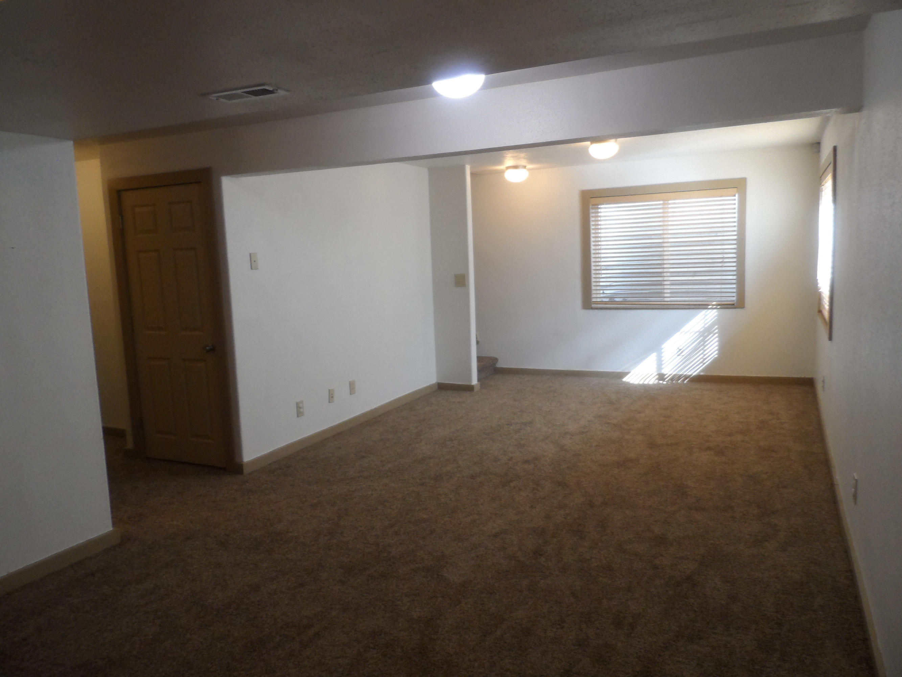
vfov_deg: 56.8
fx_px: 625
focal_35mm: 24
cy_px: 338
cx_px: 451
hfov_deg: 71.6
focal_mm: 4
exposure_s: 1/30
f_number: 3.2
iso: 240
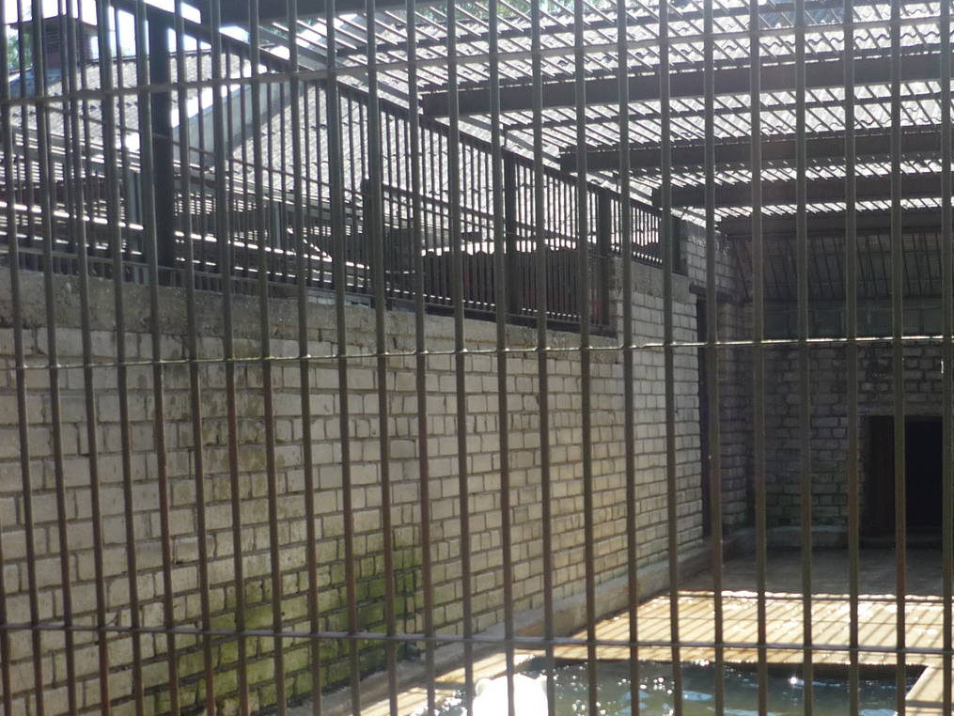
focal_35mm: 52
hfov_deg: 35.9
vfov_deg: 27.8
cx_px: 729
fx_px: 1434
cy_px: 506
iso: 100
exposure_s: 1/320
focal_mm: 5.5
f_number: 2.8
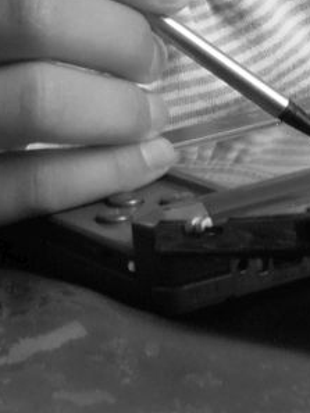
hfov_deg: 6.4
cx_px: 296
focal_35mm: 230
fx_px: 2744
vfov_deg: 8.1
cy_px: -450
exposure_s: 1/125
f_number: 3.7
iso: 320
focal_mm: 9
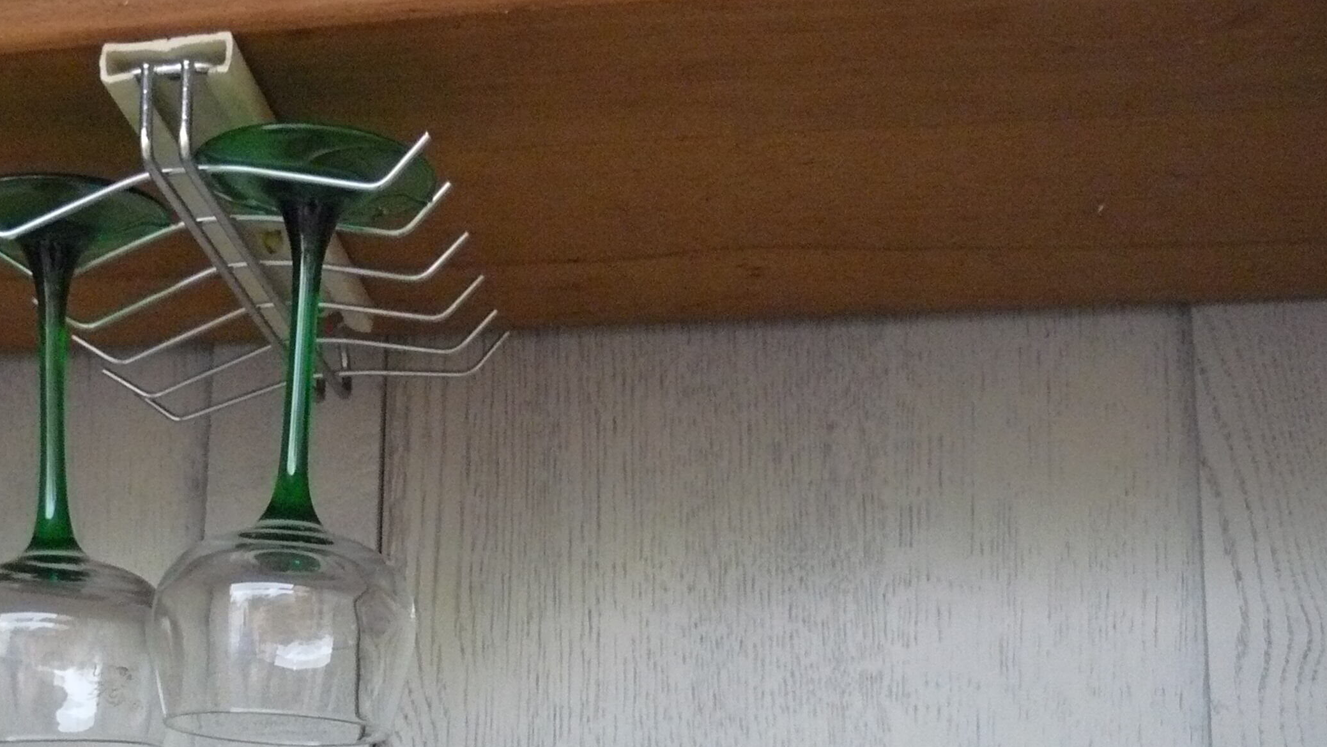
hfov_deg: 35.5
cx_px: 384
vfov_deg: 20.3
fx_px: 2041
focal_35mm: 58
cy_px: 688
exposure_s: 1/20
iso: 400
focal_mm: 6
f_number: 2.8
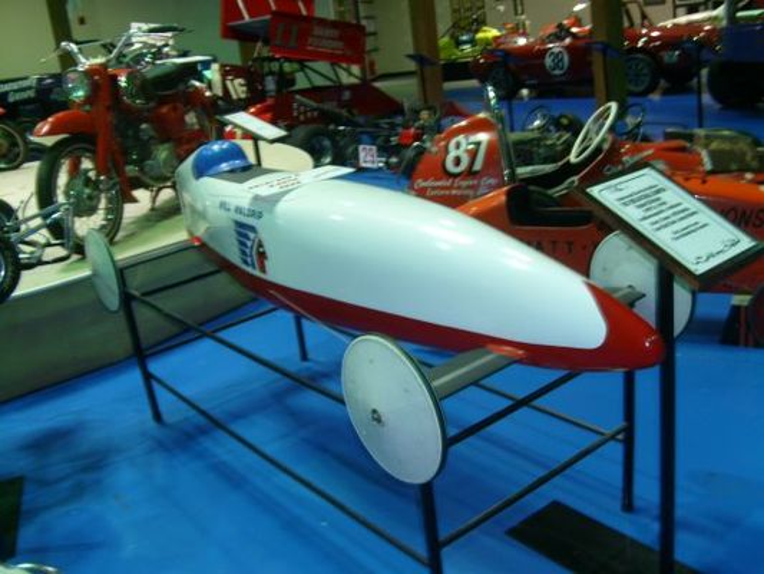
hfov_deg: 52.6
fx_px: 773
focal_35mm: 35
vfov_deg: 40.7
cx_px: 382
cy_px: 287
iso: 80
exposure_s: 1/8
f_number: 2.8
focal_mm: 5.8
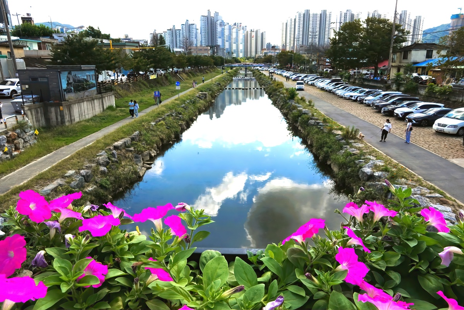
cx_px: 232
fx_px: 309
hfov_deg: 73.7
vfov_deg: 53.1
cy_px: 155
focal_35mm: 24
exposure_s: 1/640
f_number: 8
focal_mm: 8.8
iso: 200
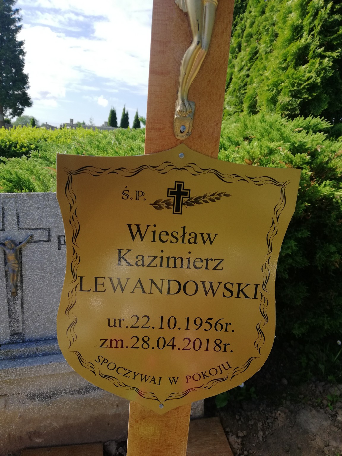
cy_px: 228
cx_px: 171
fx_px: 356
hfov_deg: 51.4
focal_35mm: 27
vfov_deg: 65.3
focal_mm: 3.81
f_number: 2.2
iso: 50
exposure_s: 1/651
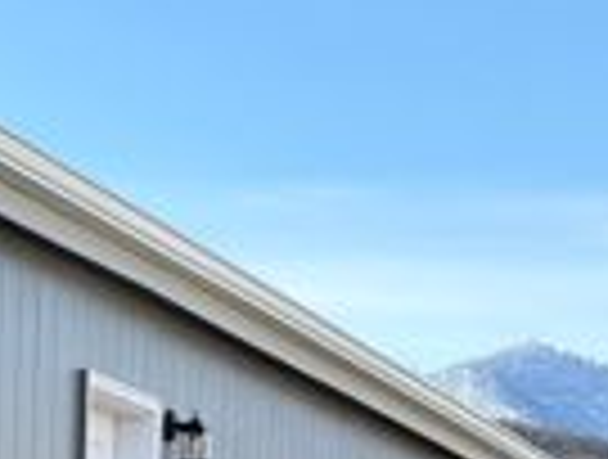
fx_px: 3381
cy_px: 745
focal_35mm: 192
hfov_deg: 9.8
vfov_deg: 7.6
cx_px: -468
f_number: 1.6
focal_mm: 5.96
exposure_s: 1/1364
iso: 50
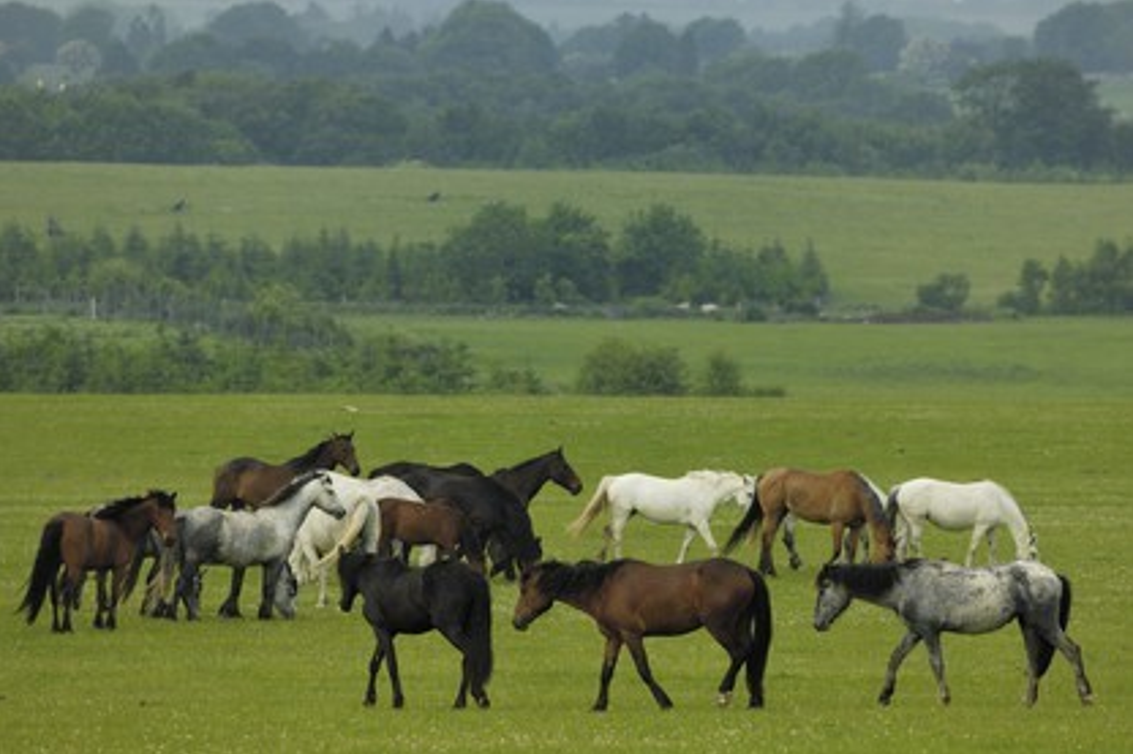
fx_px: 9532
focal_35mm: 303
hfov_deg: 6.8
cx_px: 564
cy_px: 378
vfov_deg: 4.5
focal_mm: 200
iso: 100
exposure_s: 1/320
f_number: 4
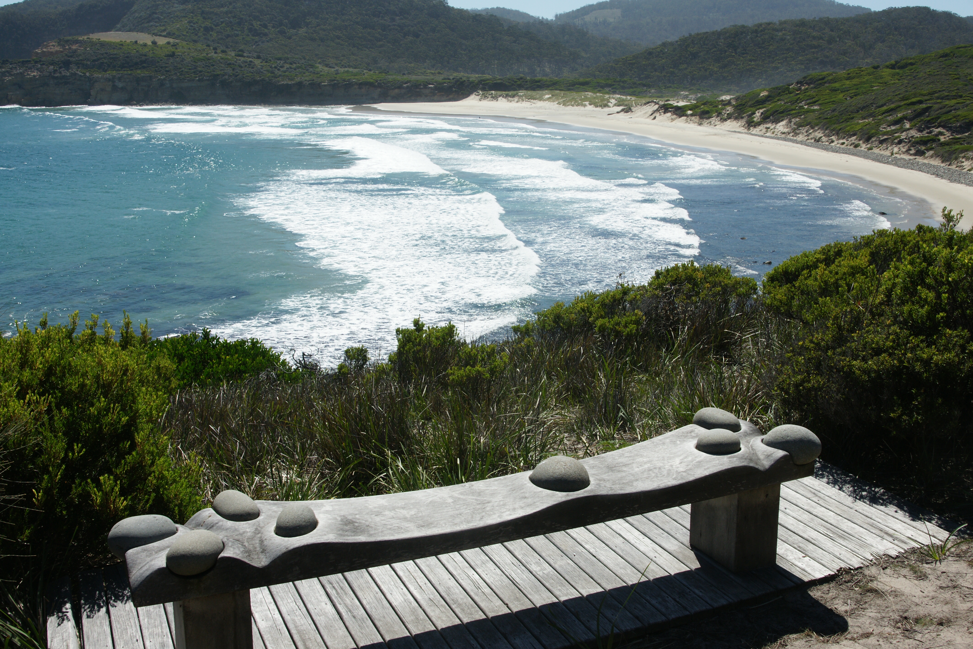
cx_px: 486
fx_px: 973
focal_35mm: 36
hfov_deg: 53.1
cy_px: 324
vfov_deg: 36.9
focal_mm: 24
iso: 200
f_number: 9
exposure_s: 1/500
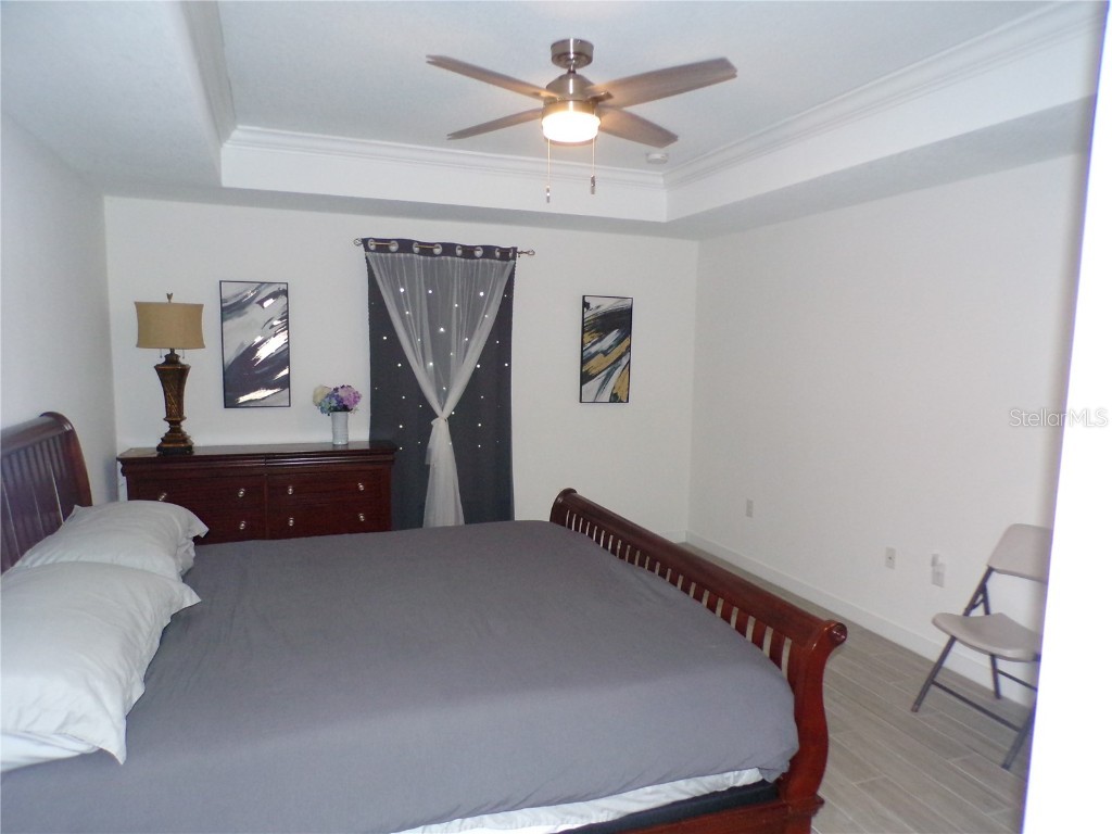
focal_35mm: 24
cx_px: 556
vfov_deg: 56.8
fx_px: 771
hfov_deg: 71.6
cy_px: 417
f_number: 3
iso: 400
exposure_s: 1/60
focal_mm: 4.3
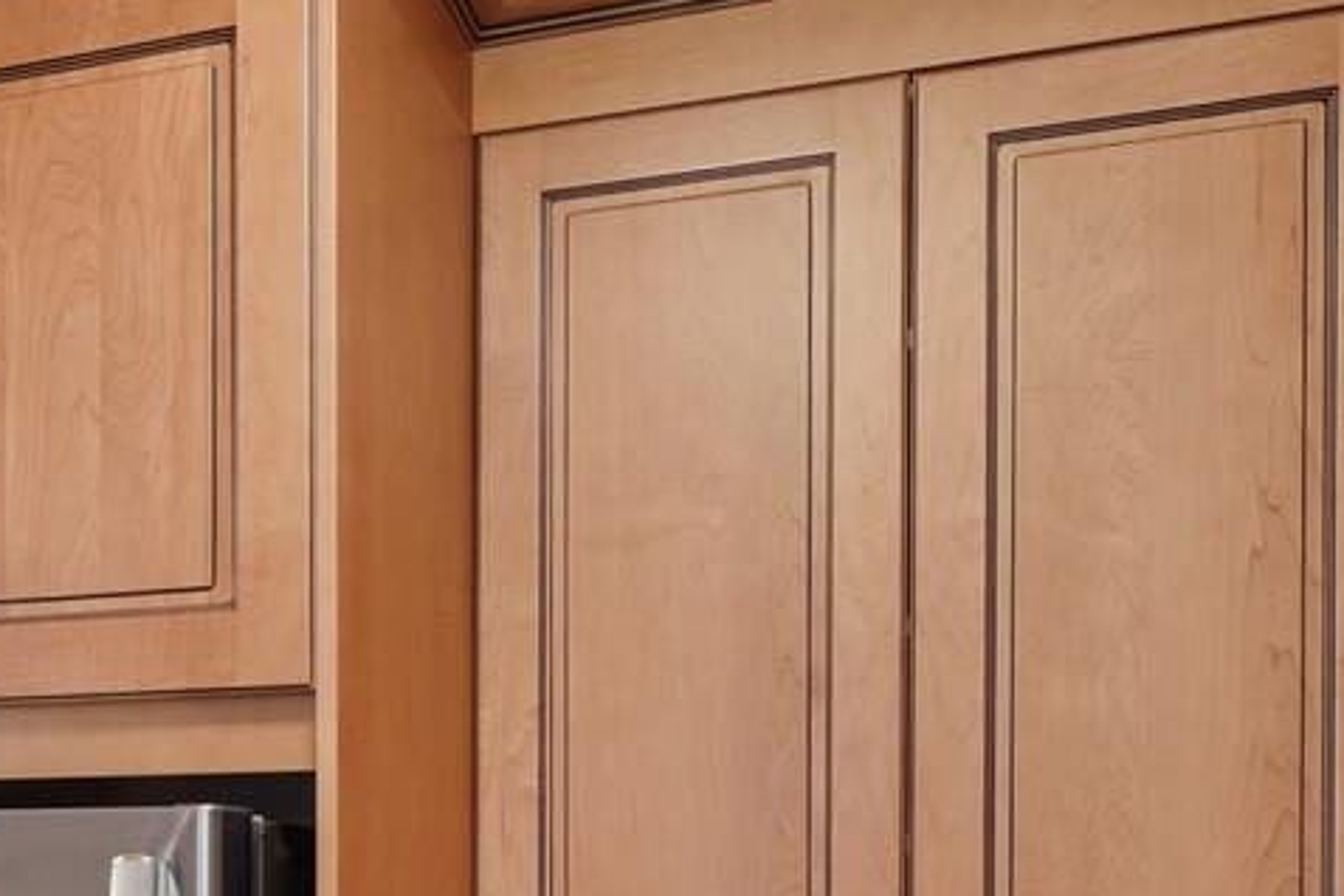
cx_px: 359
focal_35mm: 44
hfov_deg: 43.3
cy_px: 981
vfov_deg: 27.9
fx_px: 1643
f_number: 11
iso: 250
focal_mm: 14
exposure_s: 1.6
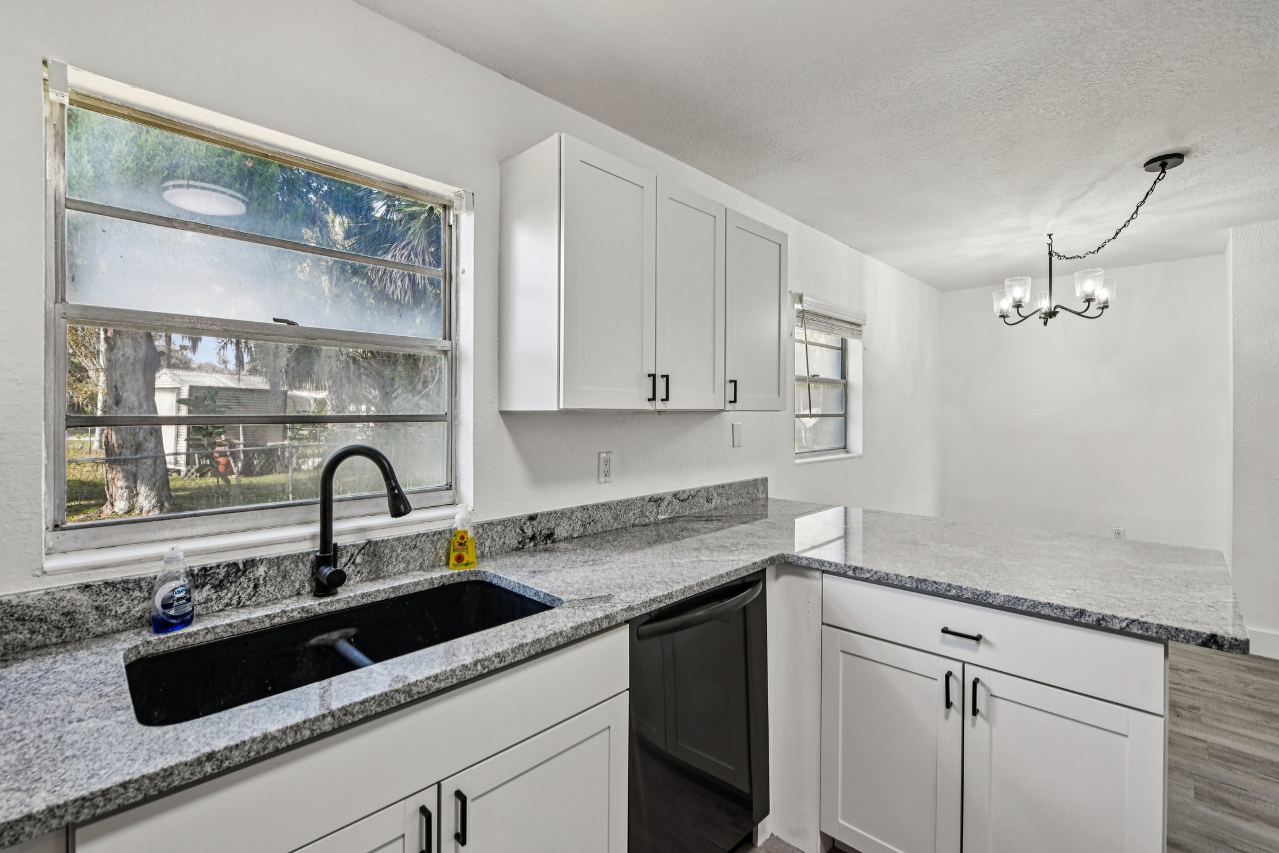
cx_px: 640
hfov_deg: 96.7
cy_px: 426
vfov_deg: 73.7
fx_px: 568
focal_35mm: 16
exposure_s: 1/30
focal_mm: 16
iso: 400
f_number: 8
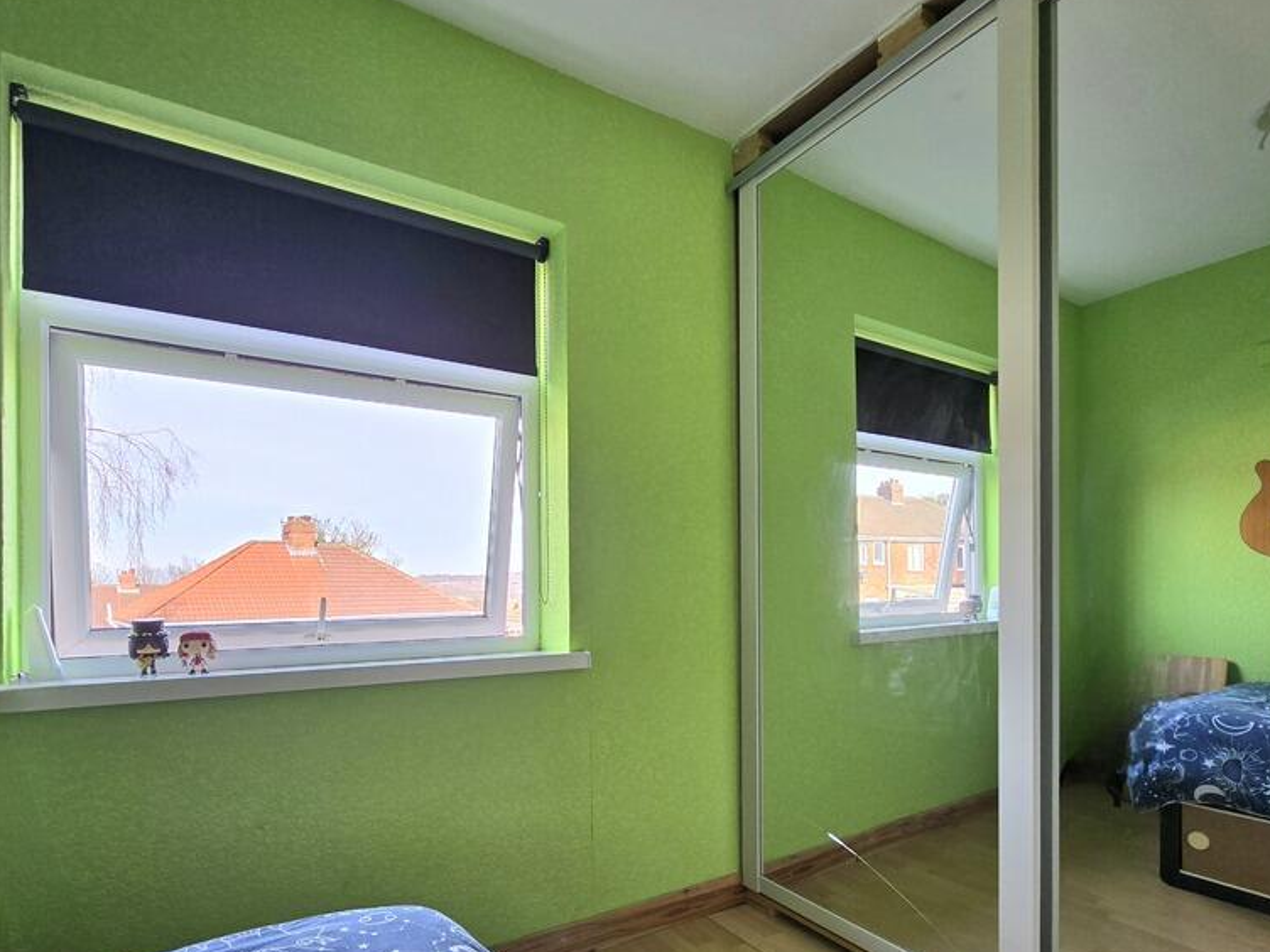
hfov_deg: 91.0
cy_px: 571
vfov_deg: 73.9
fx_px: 624
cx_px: 661
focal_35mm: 17
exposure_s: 1/100
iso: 64
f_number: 2.2
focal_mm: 2.2
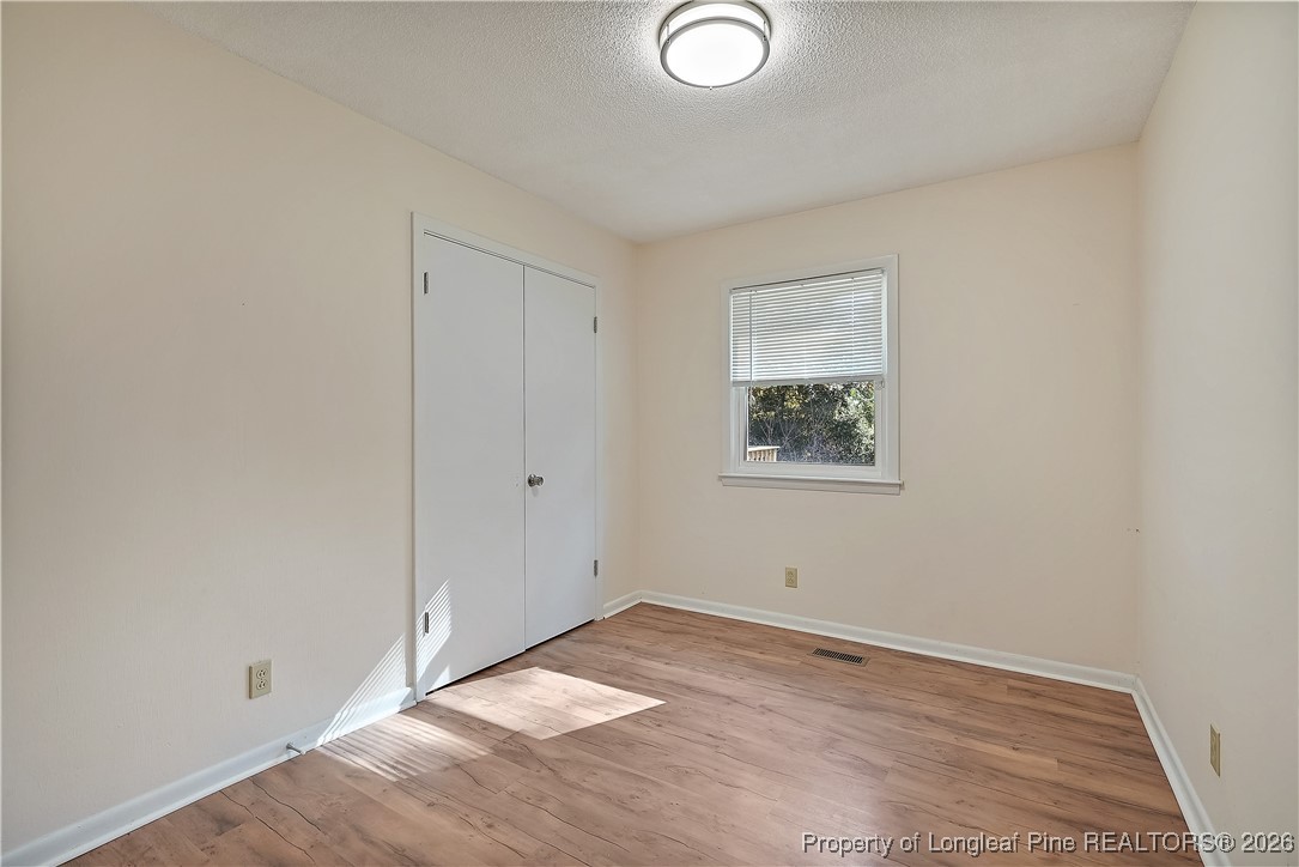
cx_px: 650
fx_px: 577
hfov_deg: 96.7
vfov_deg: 73.8
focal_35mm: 16
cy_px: 434
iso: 500
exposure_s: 1/8
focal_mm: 16
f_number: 7.1
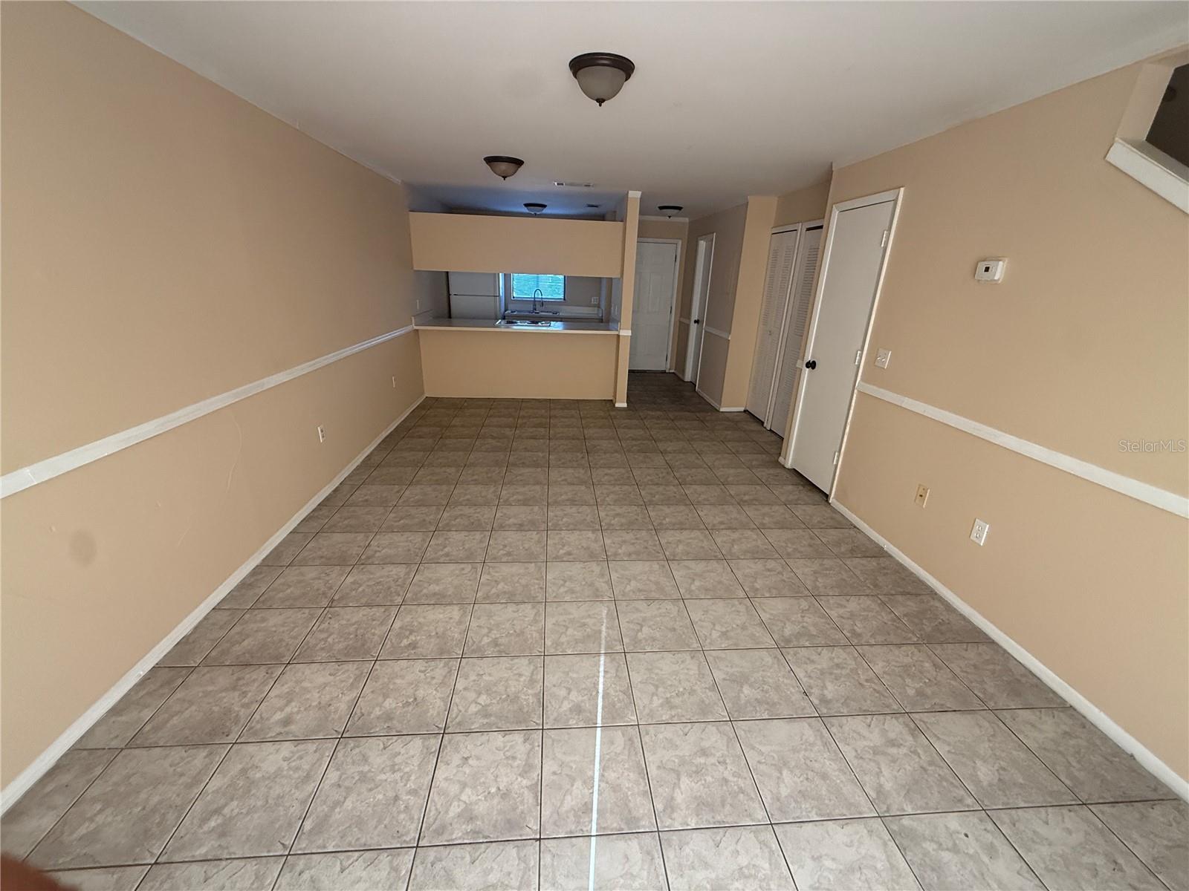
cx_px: 594
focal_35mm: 14
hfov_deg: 102.1
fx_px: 481
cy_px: 446
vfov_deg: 85.7
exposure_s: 1/99
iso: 200
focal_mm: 2.22
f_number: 2.2
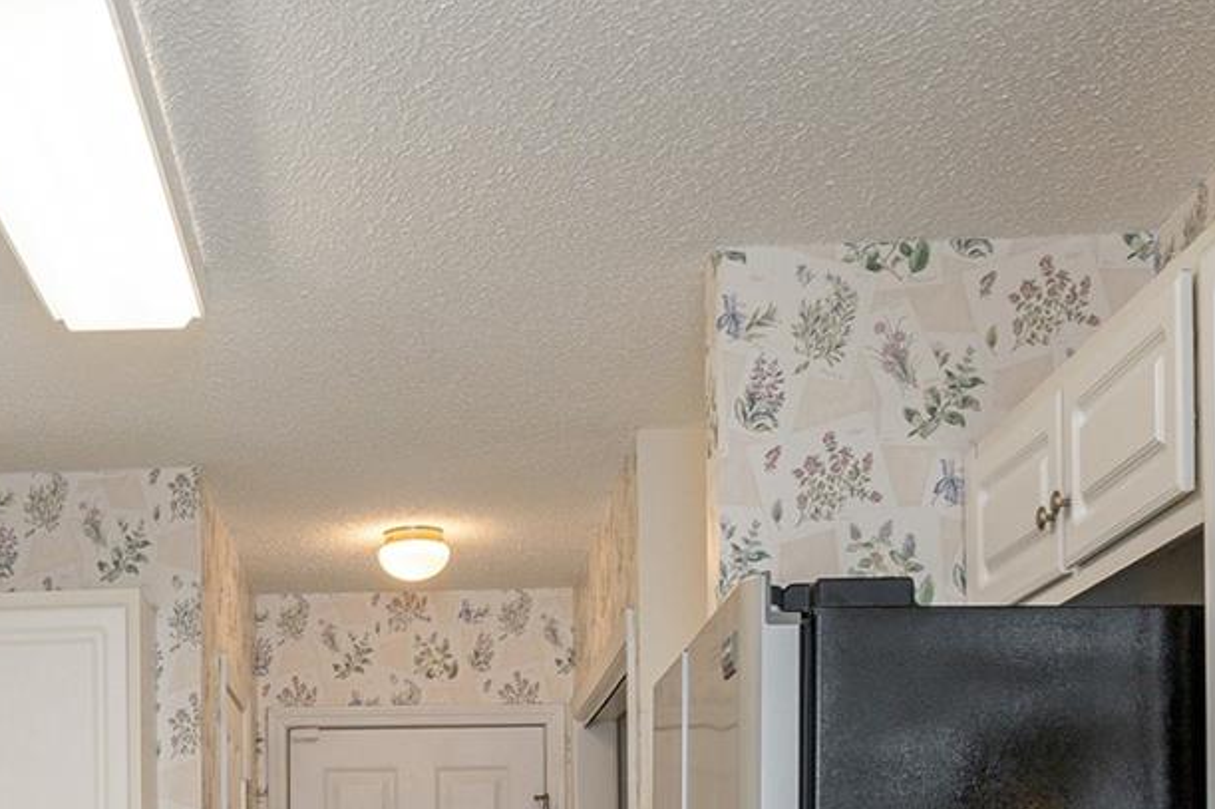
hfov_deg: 31.8
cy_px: 974
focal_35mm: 57
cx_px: -50
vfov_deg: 22.0
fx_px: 1923
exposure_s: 1/100
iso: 320
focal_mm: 17
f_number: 7.1
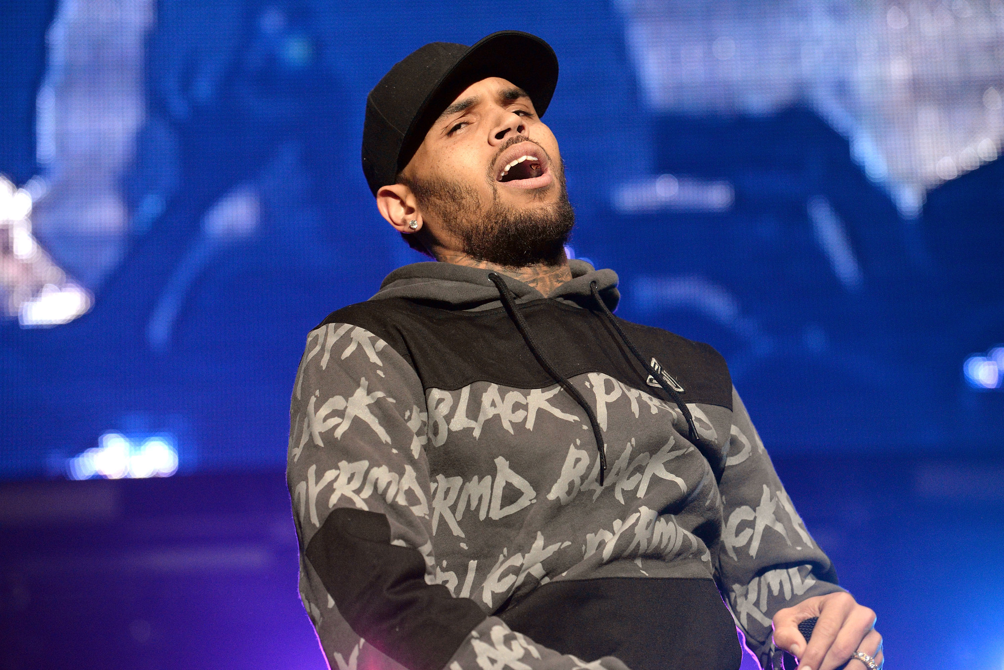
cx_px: 502
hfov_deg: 14.6
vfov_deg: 9.8
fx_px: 3906
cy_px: 335
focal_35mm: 140
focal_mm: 140
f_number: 5
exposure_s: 1/1250
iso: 3200
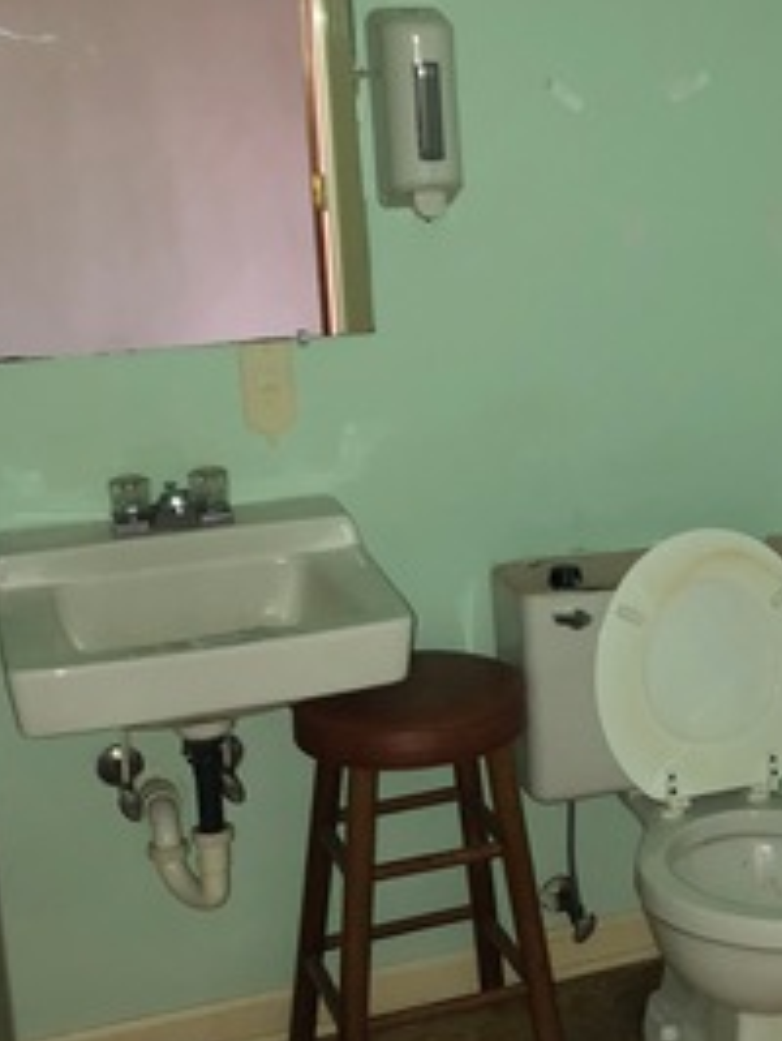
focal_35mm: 61
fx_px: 1834
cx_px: 804
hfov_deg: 23.0
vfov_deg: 31.7
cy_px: 505
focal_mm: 3.99
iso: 125
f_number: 1.8
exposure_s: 1/30
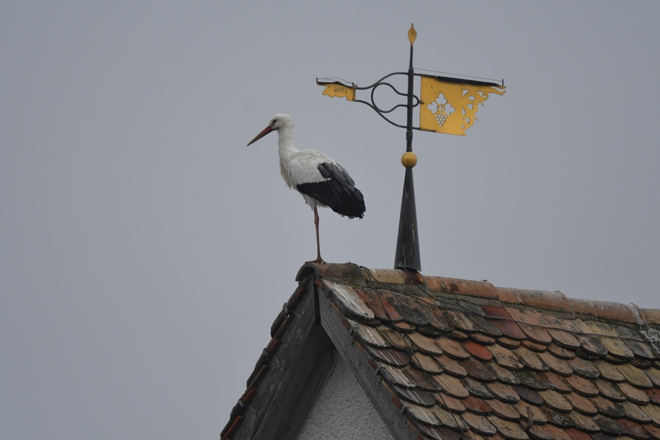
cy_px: 220
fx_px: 13749
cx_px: 330
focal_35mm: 750
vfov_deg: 1.8
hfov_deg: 2.7
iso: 500
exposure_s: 1/800
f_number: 5.6
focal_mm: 500
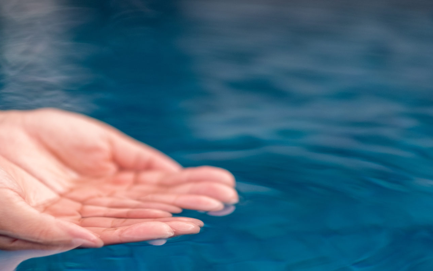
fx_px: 1617
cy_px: 156
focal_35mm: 137
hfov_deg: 15.3
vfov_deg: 9.6
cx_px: 221
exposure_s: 1/2200
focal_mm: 56
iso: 200
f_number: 1.2
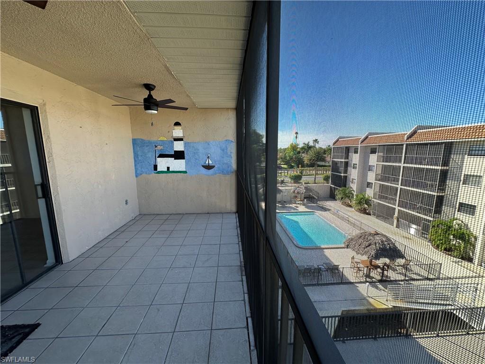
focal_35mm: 14
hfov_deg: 102.1
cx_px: 242
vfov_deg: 85.7
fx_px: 196
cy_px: 182
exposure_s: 1/362
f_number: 2.2
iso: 40
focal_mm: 2.22
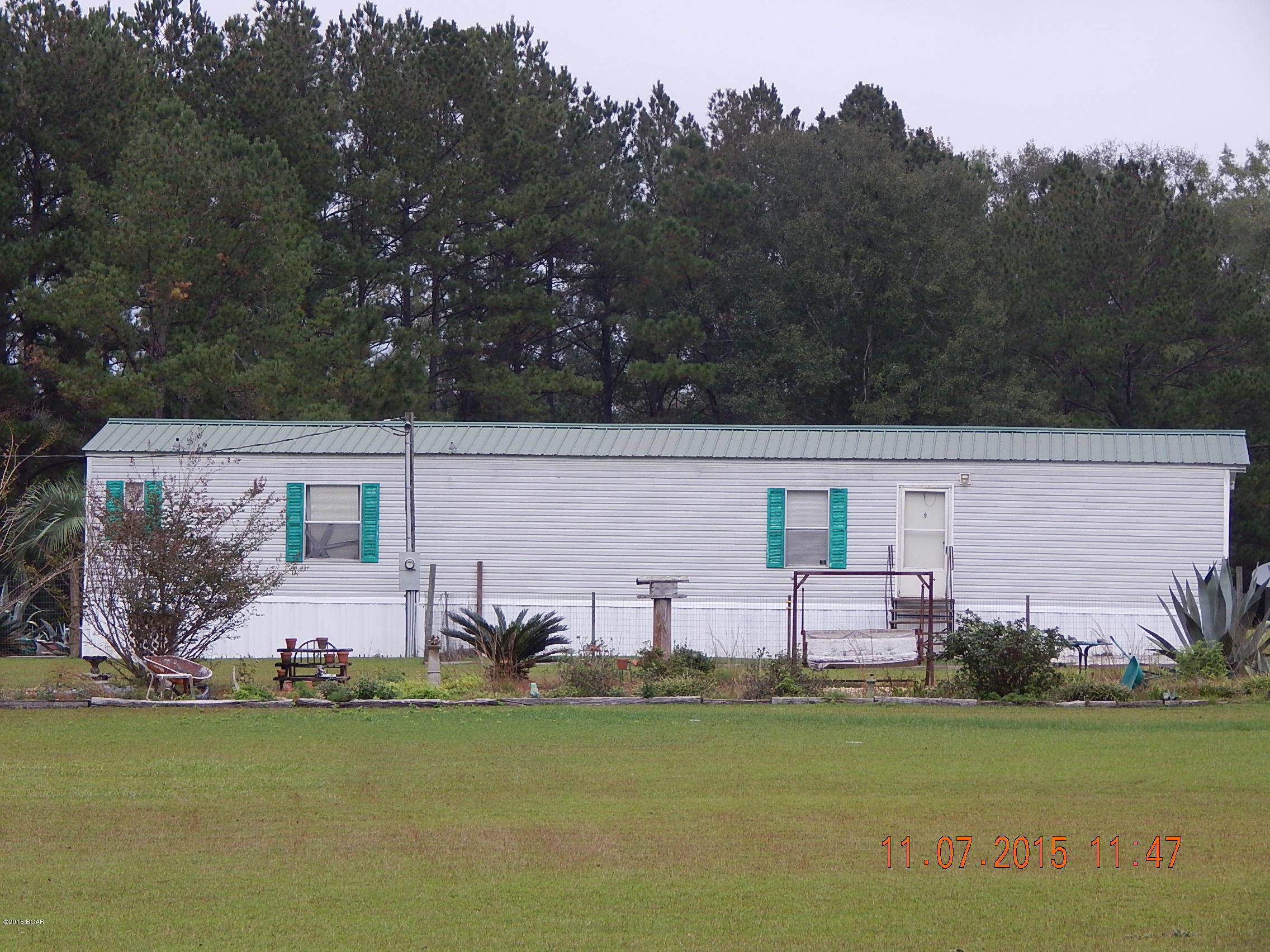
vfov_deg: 11.2
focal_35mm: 132
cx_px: 635
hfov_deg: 14.9
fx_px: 4843
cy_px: 476
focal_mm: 23.4
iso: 125
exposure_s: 1/400
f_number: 4.8
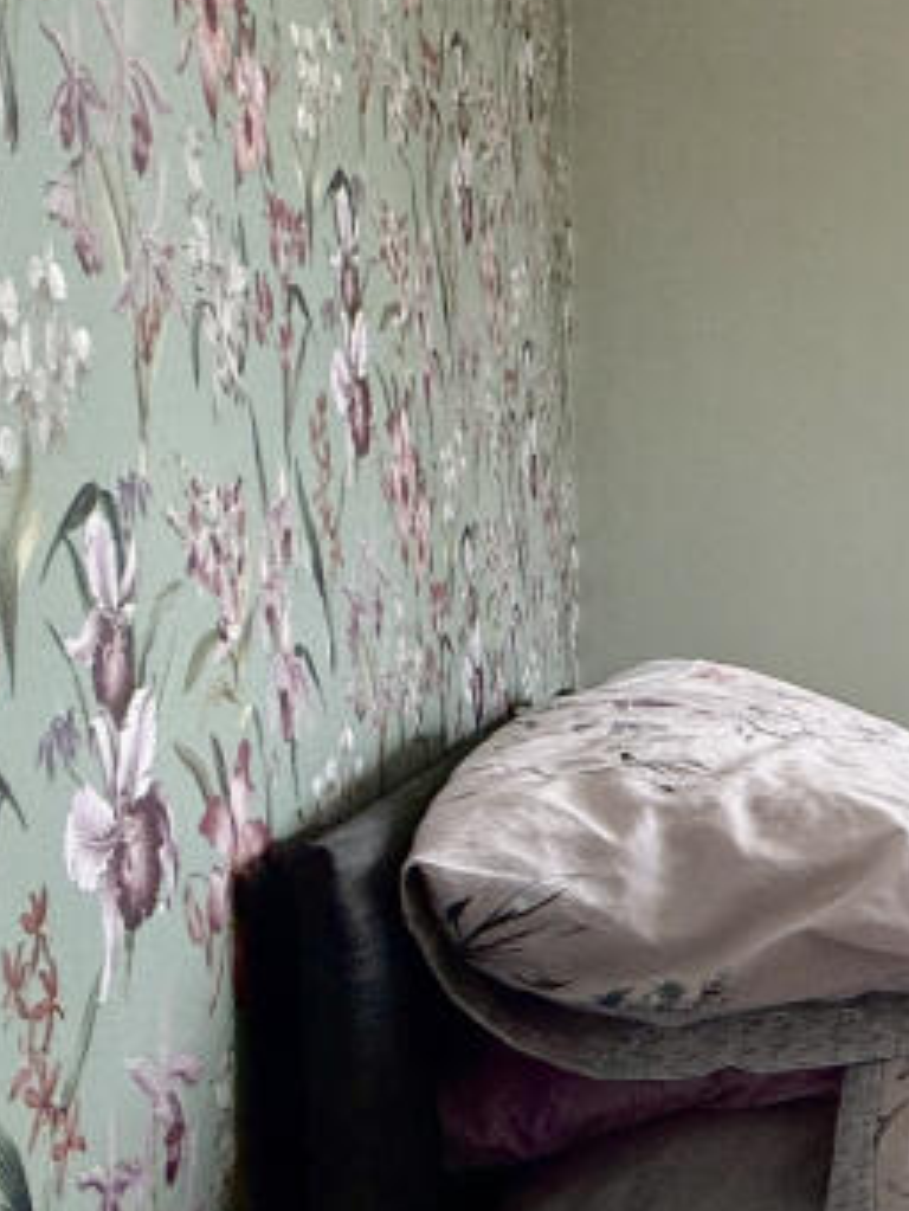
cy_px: 568
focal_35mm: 42
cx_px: 1800
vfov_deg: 44.8
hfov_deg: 19.5
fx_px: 1470
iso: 64
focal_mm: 2.22
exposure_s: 1/182
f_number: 2.2
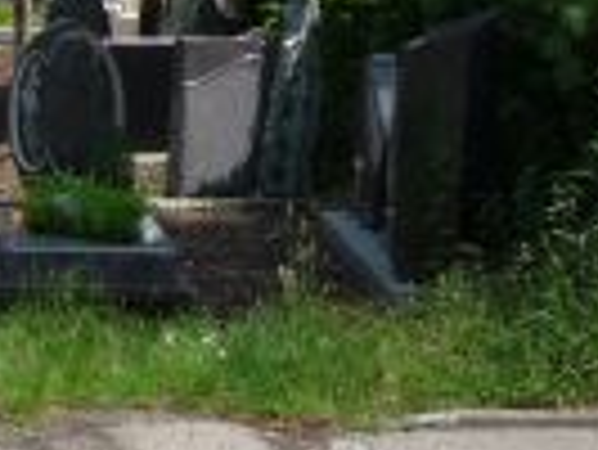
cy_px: 360
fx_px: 2438
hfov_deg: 13.6
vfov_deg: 10.5
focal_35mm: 141
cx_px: -130
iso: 100
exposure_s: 1/400
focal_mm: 5.2
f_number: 4.5
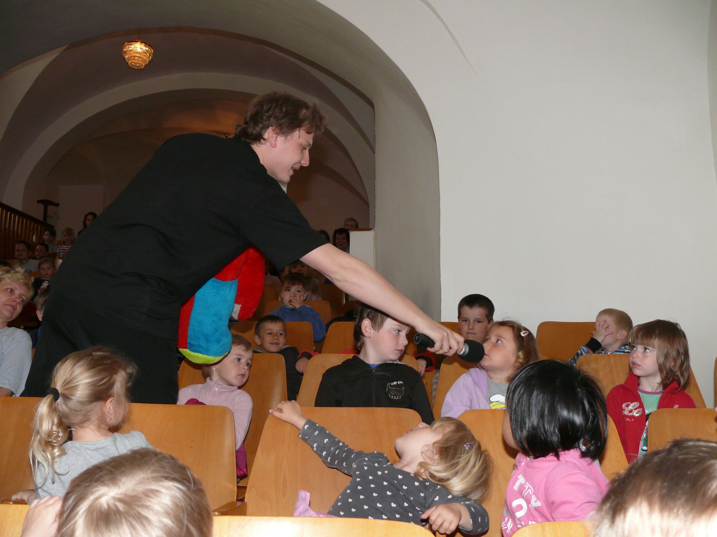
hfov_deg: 52.6
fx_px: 725
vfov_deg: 40.7
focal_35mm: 35
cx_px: 358
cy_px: 268
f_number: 2.8
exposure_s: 1/125
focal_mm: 7.4
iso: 200
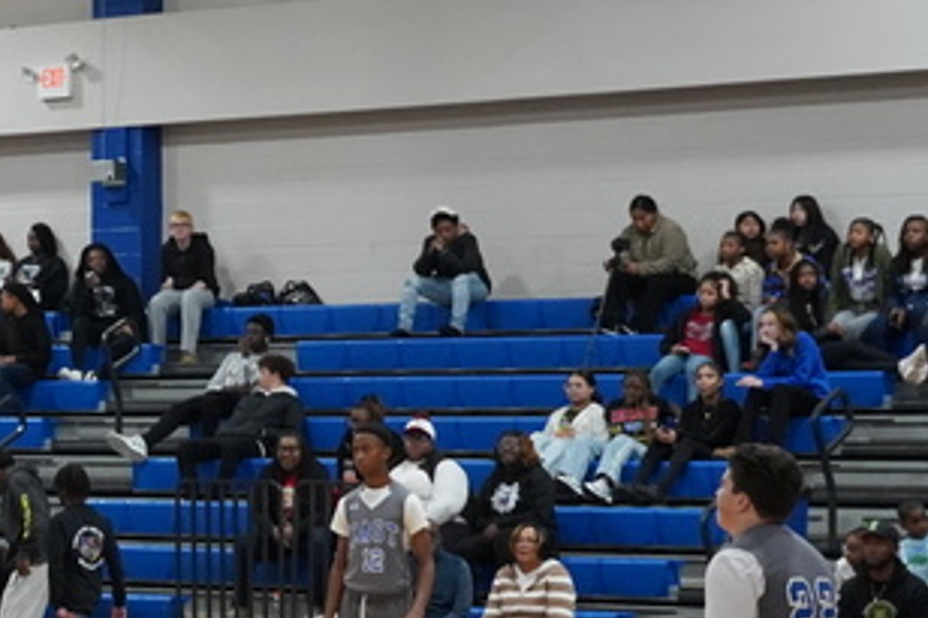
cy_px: 421
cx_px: -407
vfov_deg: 8.9
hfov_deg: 12.7
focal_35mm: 155
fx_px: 3985
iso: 2000
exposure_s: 1/160
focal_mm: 31
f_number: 4.5
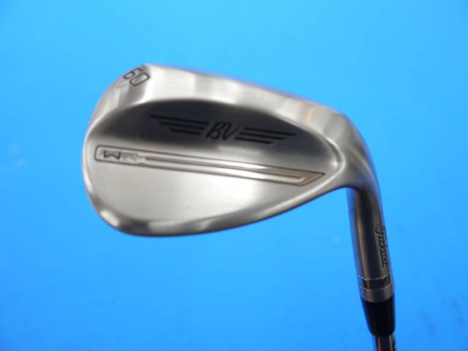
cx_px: 234
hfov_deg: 38.2
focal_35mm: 50
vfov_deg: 29.1
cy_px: 176
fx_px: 676
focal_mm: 25
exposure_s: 1/60
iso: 320
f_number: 4.6
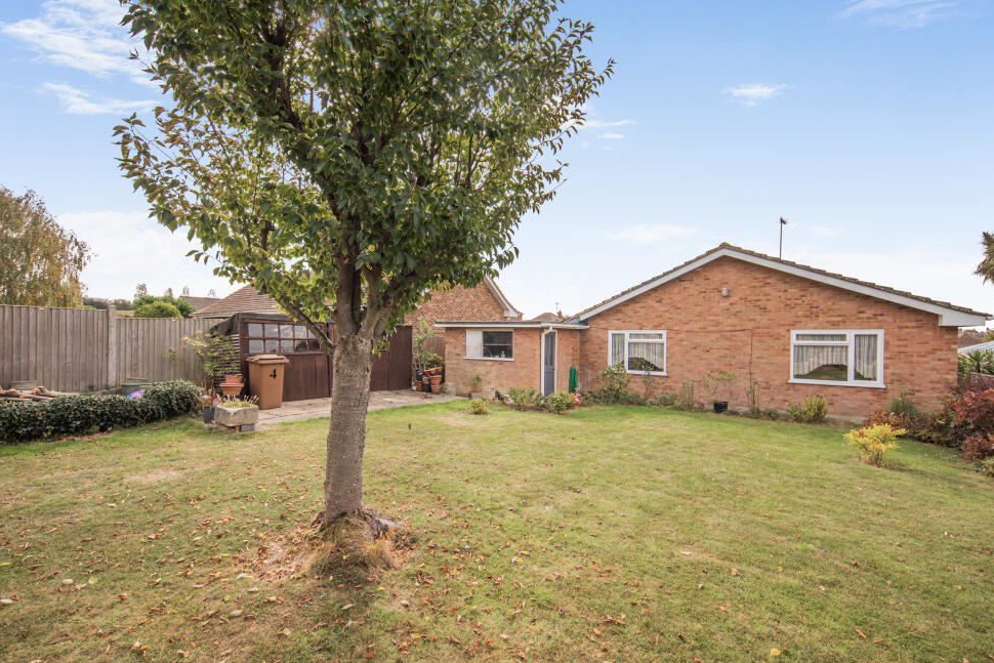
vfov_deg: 64.6
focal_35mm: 19
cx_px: 498
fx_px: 525
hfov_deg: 86.9
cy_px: 335
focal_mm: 18
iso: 64
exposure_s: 1/125
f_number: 8
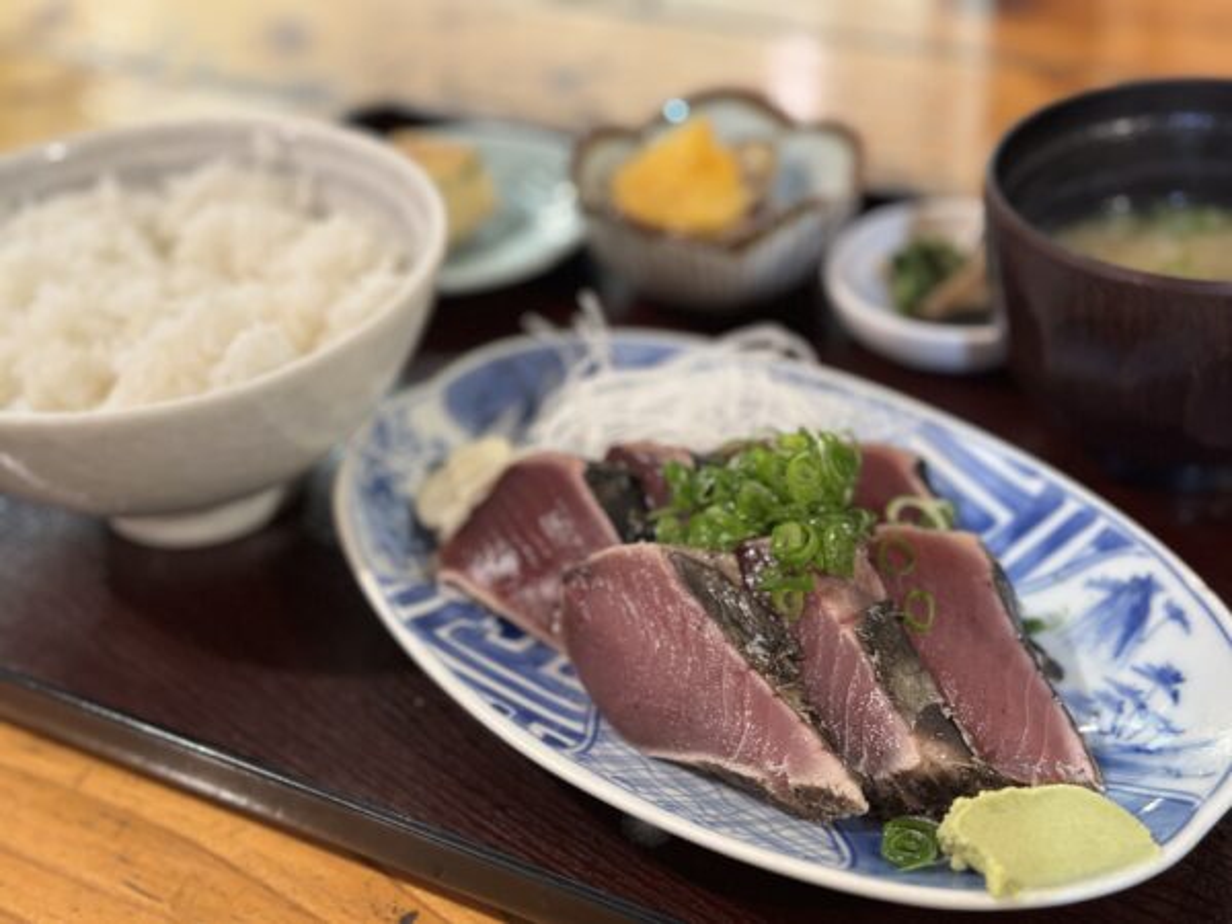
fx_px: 1708
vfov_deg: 30.3
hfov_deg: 39.7
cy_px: 462
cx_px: 616
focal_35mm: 48
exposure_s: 1/40
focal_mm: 6.86
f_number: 1.78
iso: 400
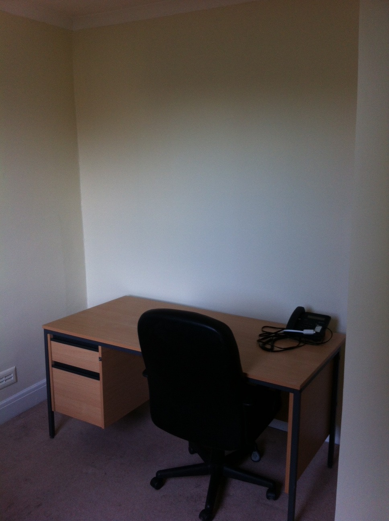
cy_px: 260
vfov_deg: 52.7
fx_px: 526
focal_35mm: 35
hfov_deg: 40.6
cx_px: 194
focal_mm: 3.85
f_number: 2.8
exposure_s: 1/34
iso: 80
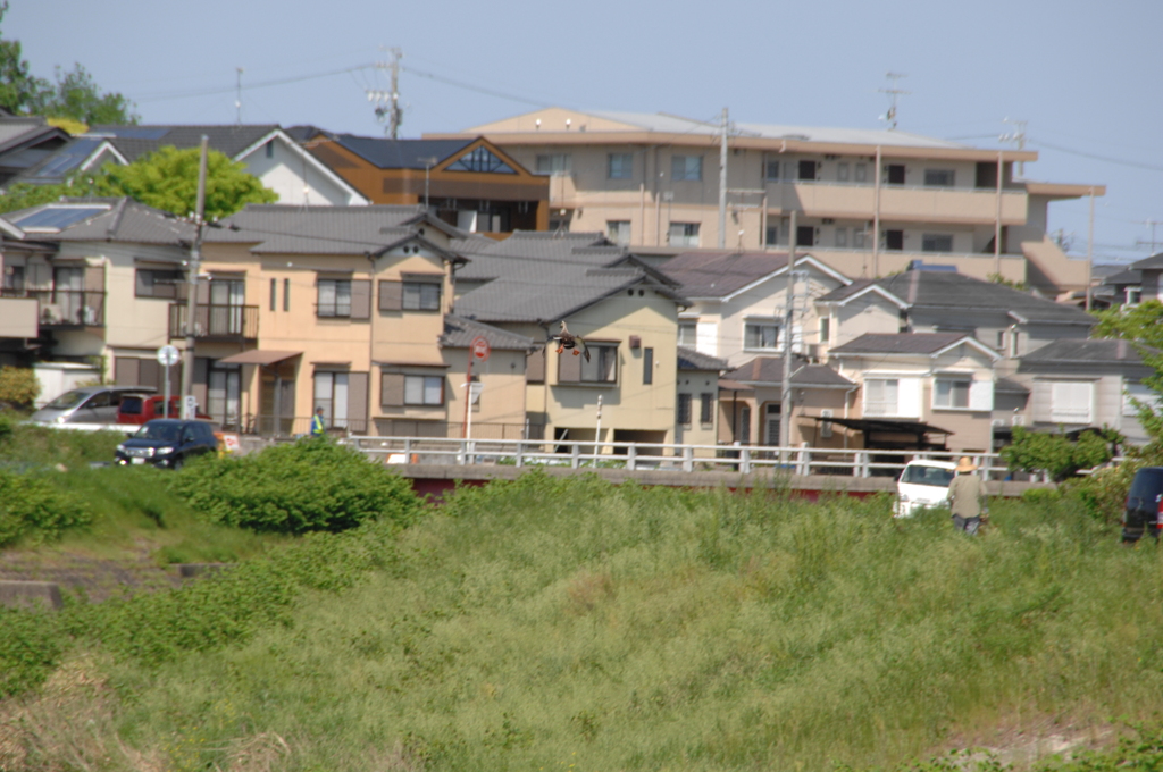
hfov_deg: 6.9
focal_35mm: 300
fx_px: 9679
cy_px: 386
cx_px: 582
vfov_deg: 4.6
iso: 200
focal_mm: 200
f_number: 10
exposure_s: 1/500
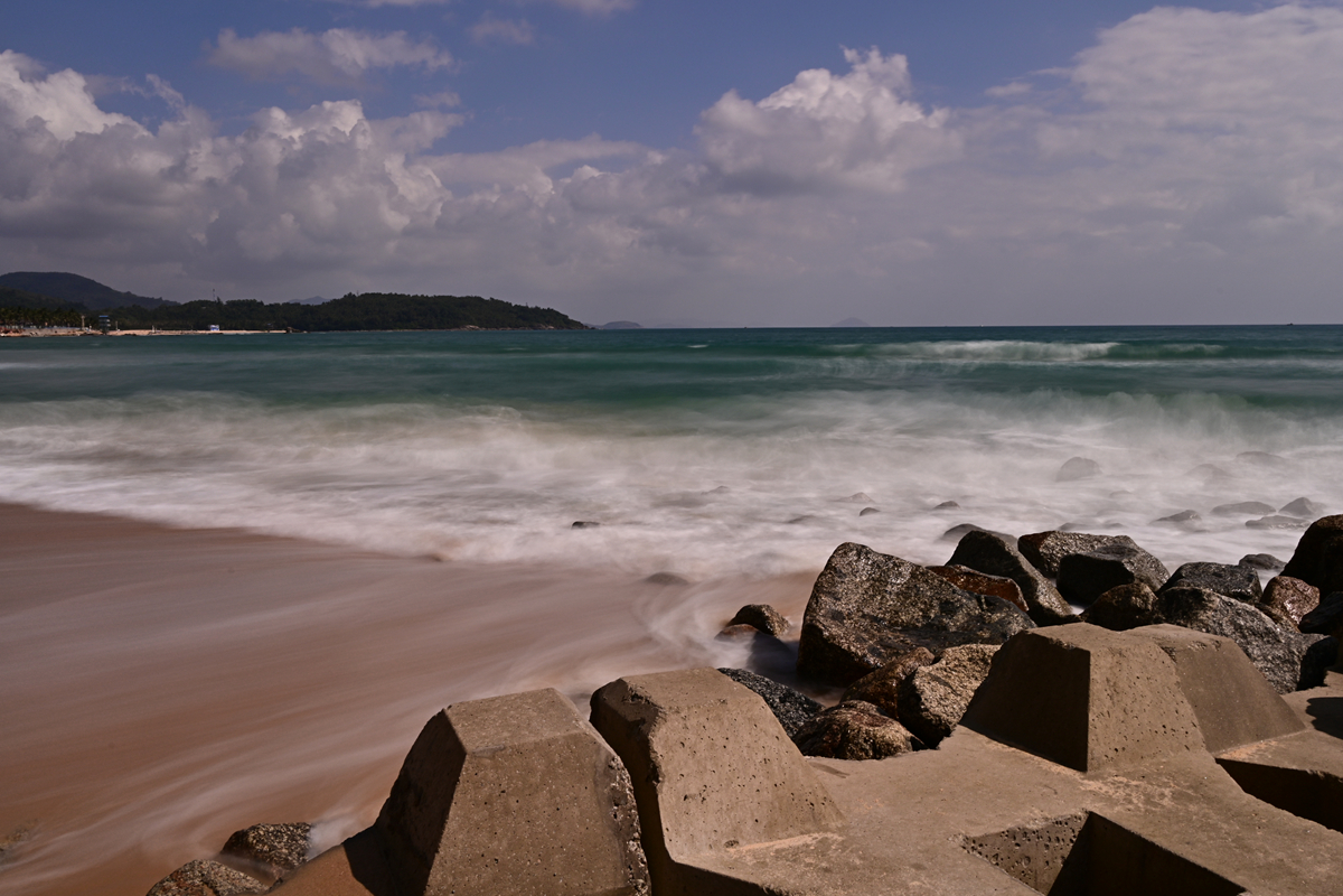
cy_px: 448
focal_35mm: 28
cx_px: 672
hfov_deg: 65.5
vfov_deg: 46.4
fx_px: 1044
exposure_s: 3
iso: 80
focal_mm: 28
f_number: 16
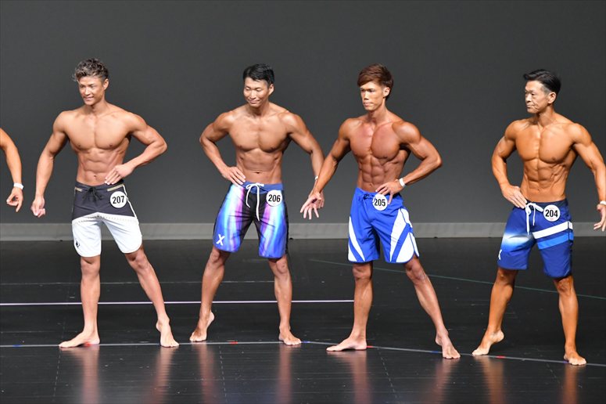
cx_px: 303
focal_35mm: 270
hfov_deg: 7.6
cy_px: 202
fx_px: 4543
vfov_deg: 5.1
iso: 5000
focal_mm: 180
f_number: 5.6
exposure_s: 1/400
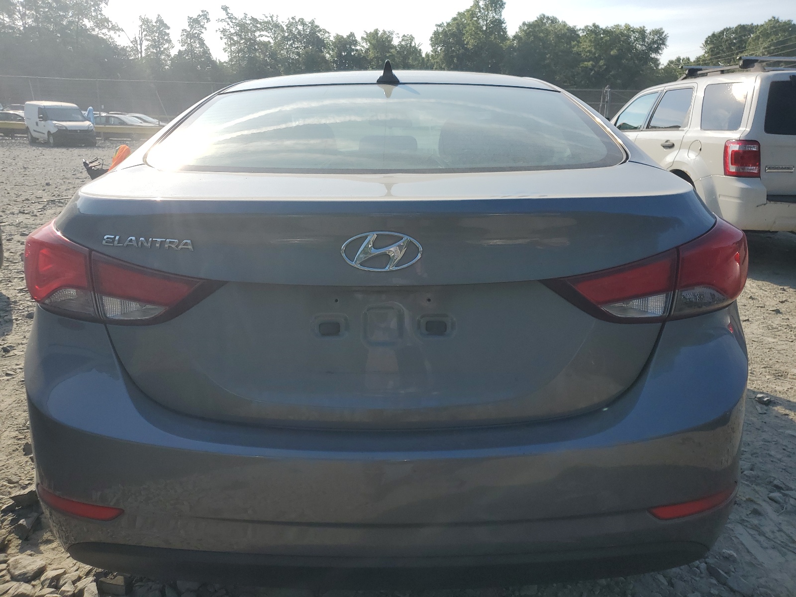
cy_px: 298
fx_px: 598
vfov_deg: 53.1
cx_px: 398
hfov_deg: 67.3
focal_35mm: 26
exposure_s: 1/2500
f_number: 1.5
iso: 50
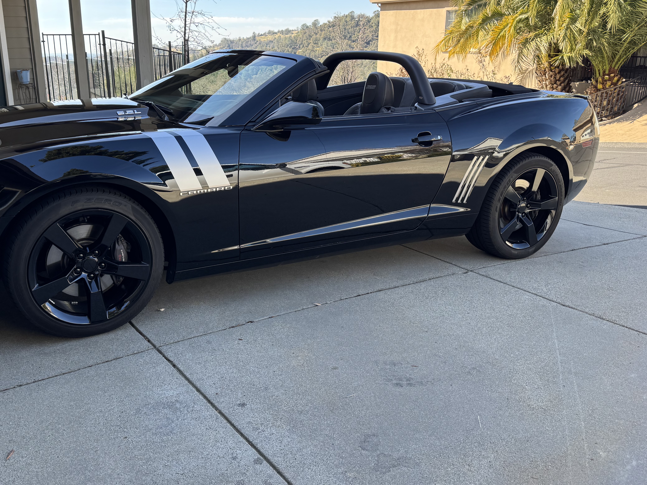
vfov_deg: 42.9
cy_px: 226
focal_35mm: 33
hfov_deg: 54.9
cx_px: 255
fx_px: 617
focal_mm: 6.76
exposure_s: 1/651
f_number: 1.78
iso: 80
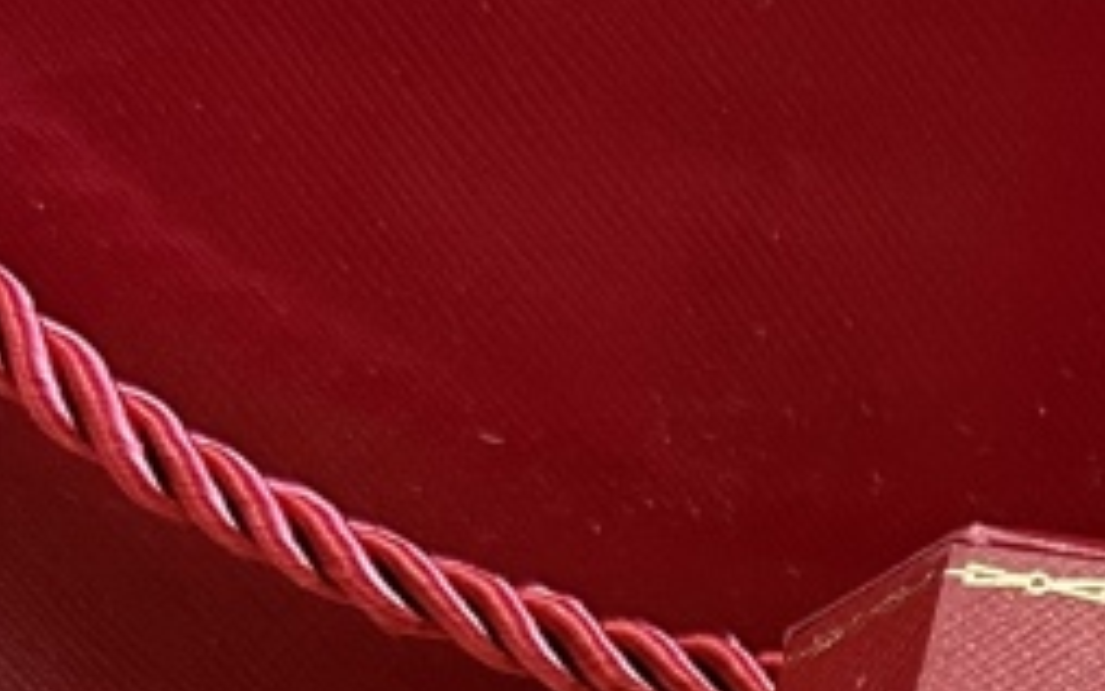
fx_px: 4338
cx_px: 1557
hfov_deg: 13.8
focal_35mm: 144
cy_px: 1586
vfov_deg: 8.4
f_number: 1.78
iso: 250
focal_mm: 6.86
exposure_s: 1/50
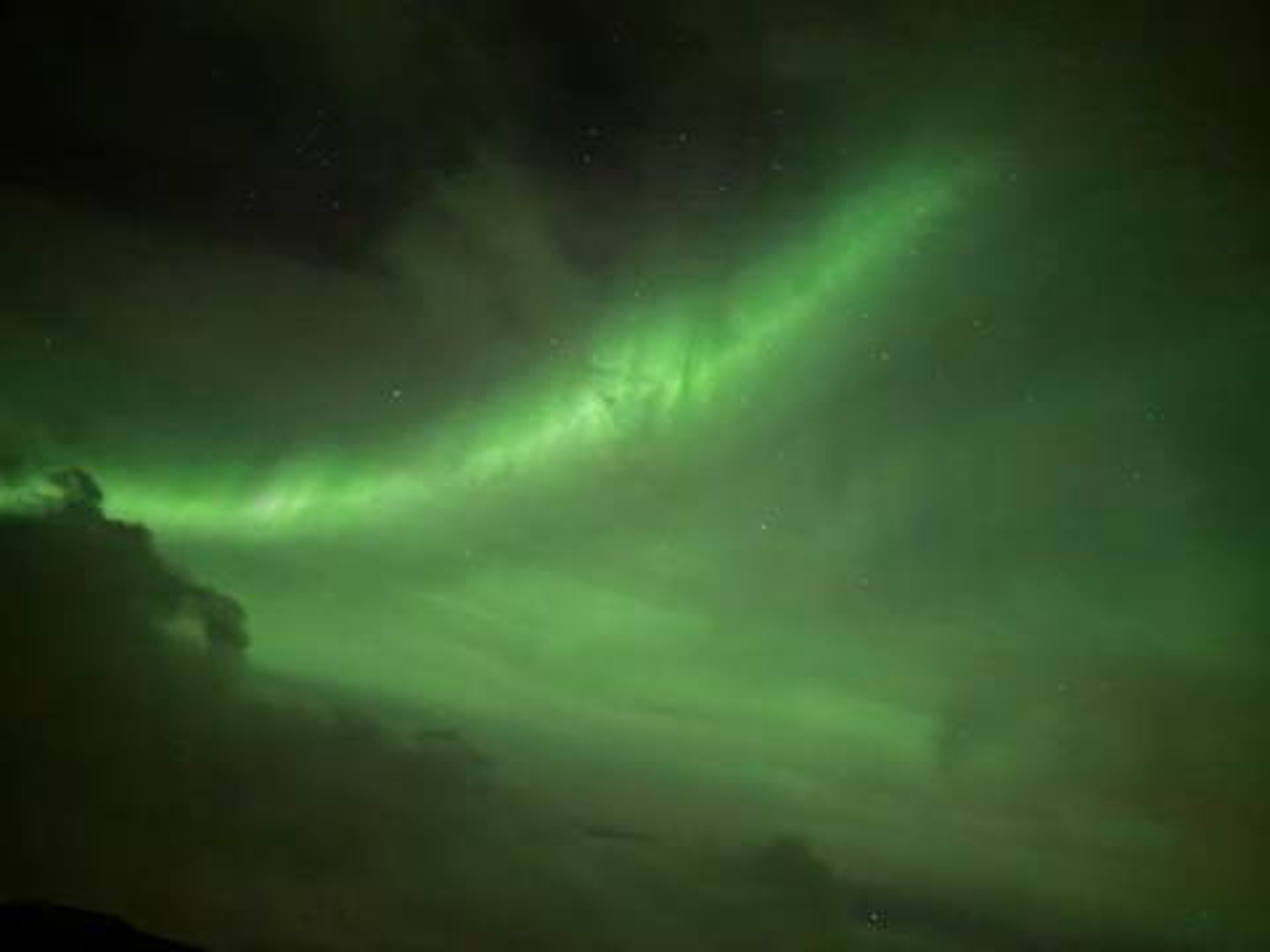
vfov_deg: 56.8
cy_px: 476
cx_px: 635
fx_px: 881
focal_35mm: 24
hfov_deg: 71.6
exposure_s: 1
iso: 6400
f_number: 1.78
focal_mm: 6.76
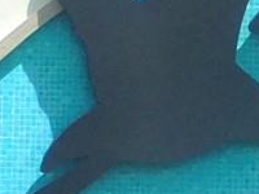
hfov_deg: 1.5
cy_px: -277
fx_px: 10183
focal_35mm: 1361
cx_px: 202
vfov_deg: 1.1
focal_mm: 30.1
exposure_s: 1/800
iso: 125
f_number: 5.3
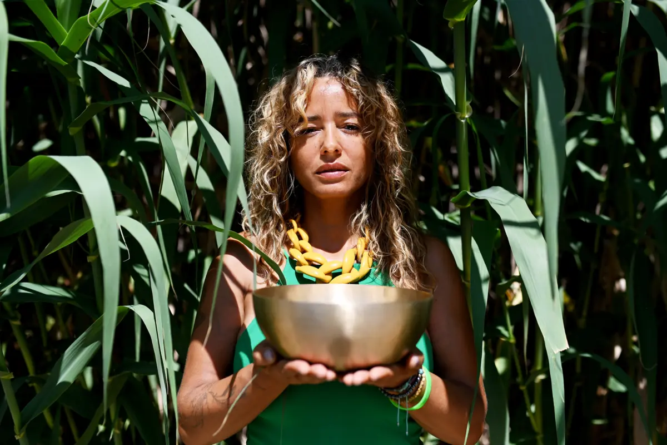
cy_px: 222
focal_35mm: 35
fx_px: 648
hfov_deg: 54.4
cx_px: 334
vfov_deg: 37.9
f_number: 2.5
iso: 160
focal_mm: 35
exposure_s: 1/6400
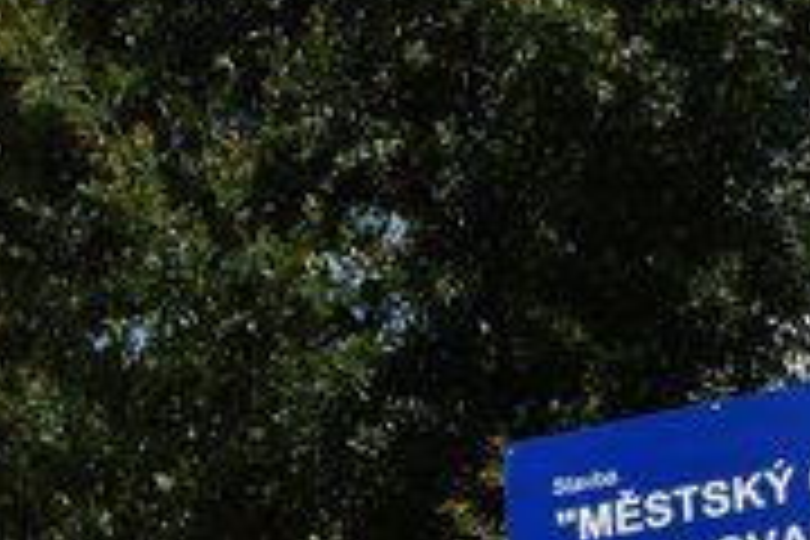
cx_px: -279
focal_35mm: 154
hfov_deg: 12.8
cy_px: 1469
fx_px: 3465
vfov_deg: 8.0
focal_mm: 18
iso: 100
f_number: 10
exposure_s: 1/400
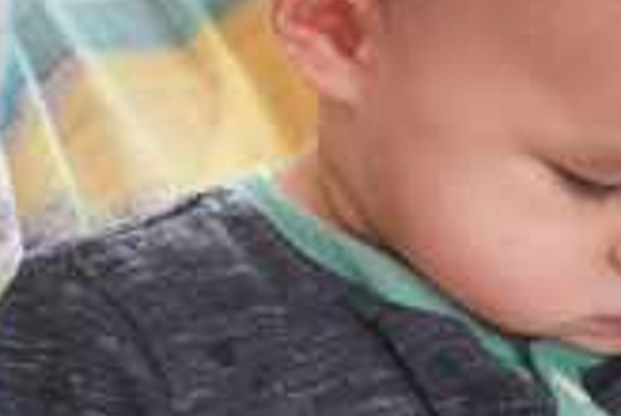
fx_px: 3785
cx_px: 727
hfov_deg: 9.3
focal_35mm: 219
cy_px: 427
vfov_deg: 6.3
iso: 640
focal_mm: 60
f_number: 5.6
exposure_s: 1/250
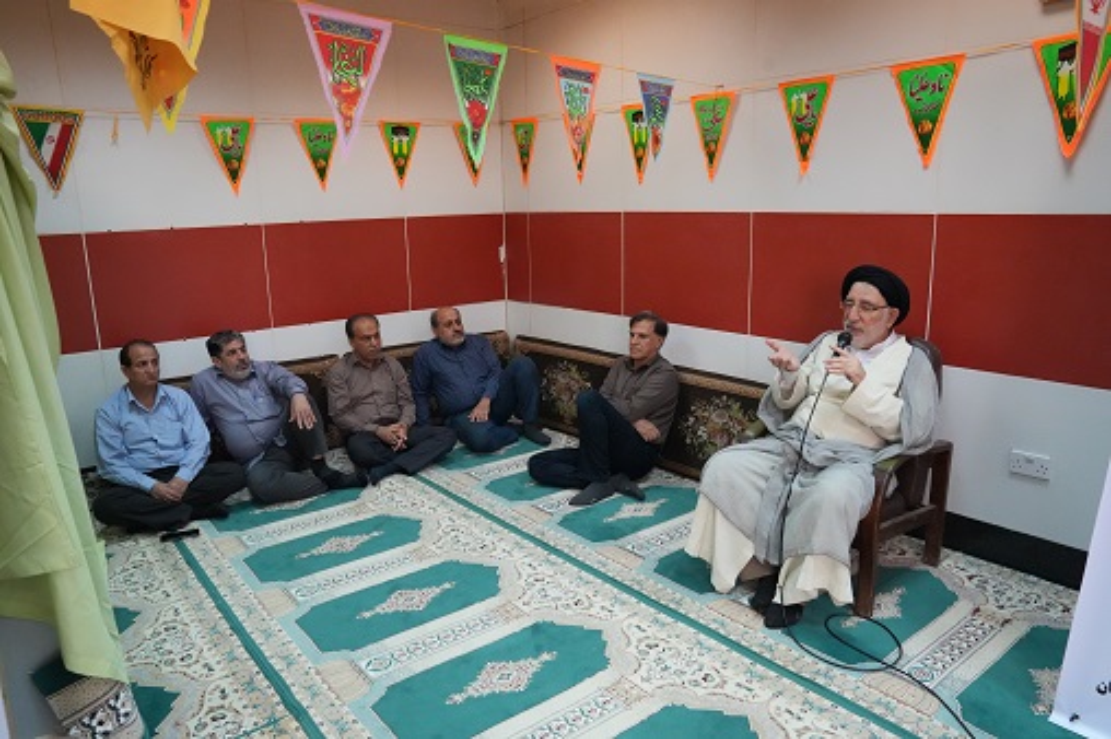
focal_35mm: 24
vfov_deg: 53.1
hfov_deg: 73.8
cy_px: 370
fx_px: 740
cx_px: 556
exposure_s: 1/400
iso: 12800
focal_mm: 24
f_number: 6.3
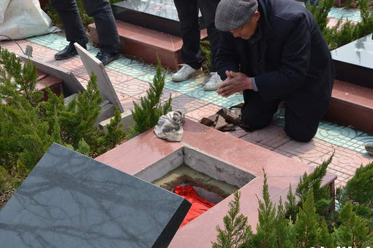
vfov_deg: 18.4
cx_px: 189
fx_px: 766
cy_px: 148
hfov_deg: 27.4
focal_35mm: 74
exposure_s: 1/200
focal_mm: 40
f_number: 7.1
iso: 100
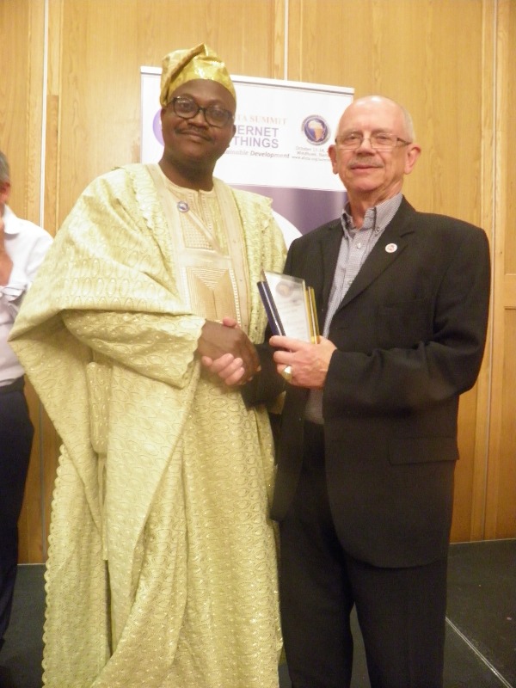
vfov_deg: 63.4
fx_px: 557
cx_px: 258
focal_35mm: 28
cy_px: 344
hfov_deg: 49.7
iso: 400
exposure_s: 1/3
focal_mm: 4.9
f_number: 2.8
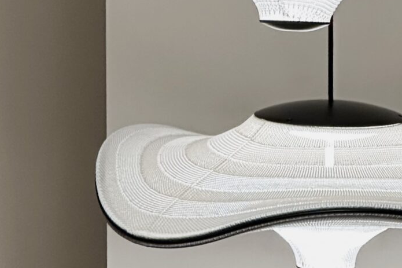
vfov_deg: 4.6
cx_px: 200
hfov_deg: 7.0
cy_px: -172
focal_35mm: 295
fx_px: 3293
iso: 200
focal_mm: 9
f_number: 2.8
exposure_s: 1/100
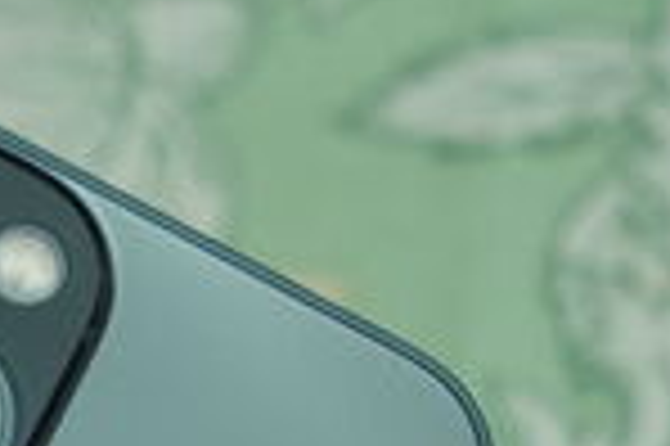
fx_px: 5893
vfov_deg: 4.2
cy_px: 1099
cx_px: -459
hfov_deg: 6.4
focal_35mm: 317
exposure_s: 1/200
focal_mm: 57
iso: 800
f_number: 6.3
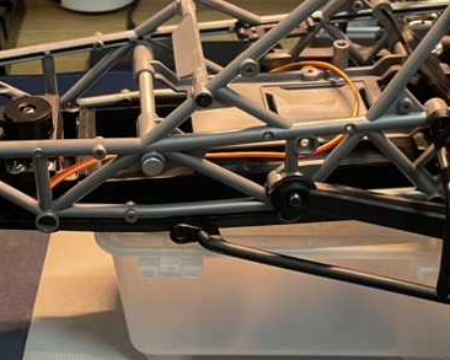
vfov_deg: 21.6
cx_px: 221
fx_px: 946
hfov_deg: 26.8
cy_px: 157
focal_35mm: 71
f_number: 1.6
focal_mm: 4.2
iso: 250
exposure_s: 1/50
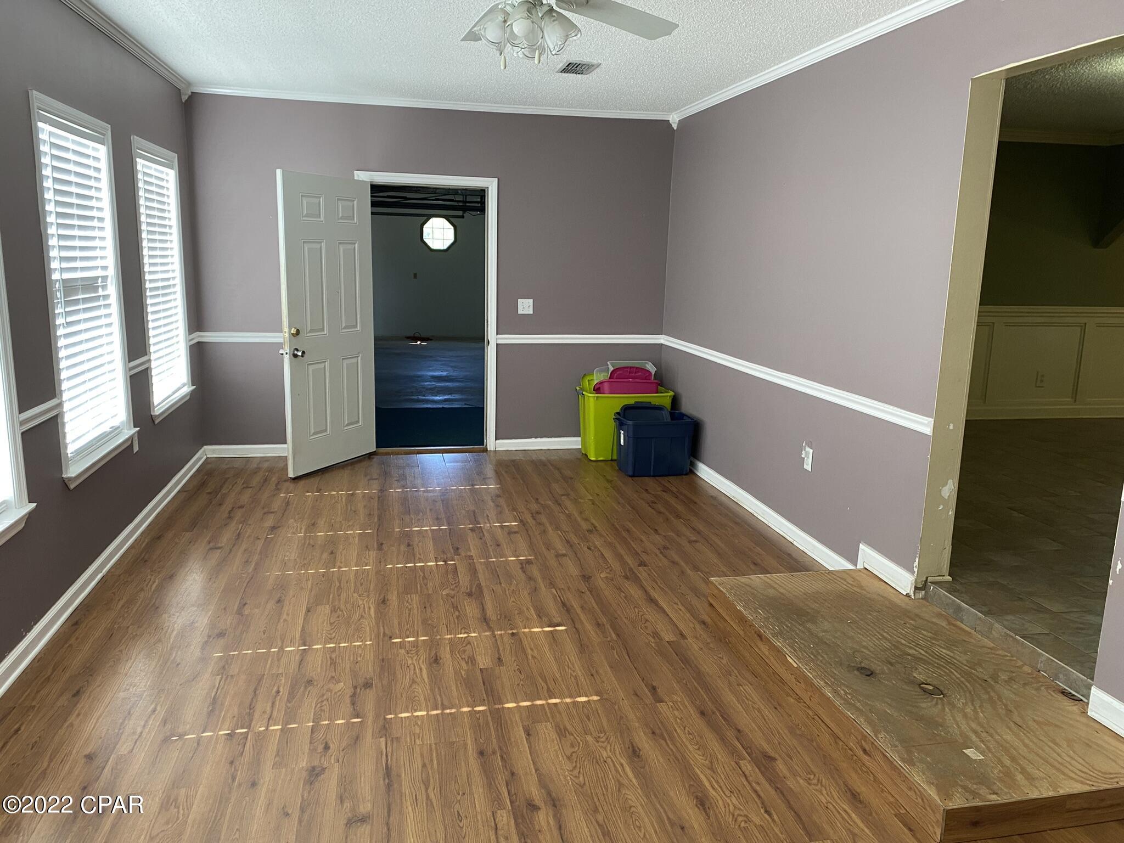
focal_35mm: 26
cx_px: 562
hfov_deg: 67.3
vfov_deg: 53.1
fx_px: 844
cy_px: 422
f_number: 1.8
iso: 125
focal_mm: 4.25
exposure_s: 1/72
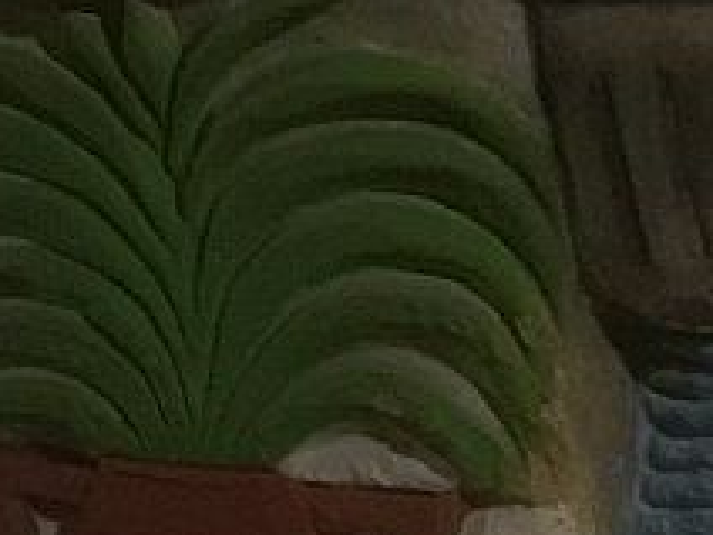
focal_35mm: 140
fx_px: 2884
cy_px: 693
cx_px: -679
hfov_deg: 12.5
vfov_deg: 10.4
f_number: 2.2
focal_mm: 4.15
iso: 160
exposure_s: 1/8
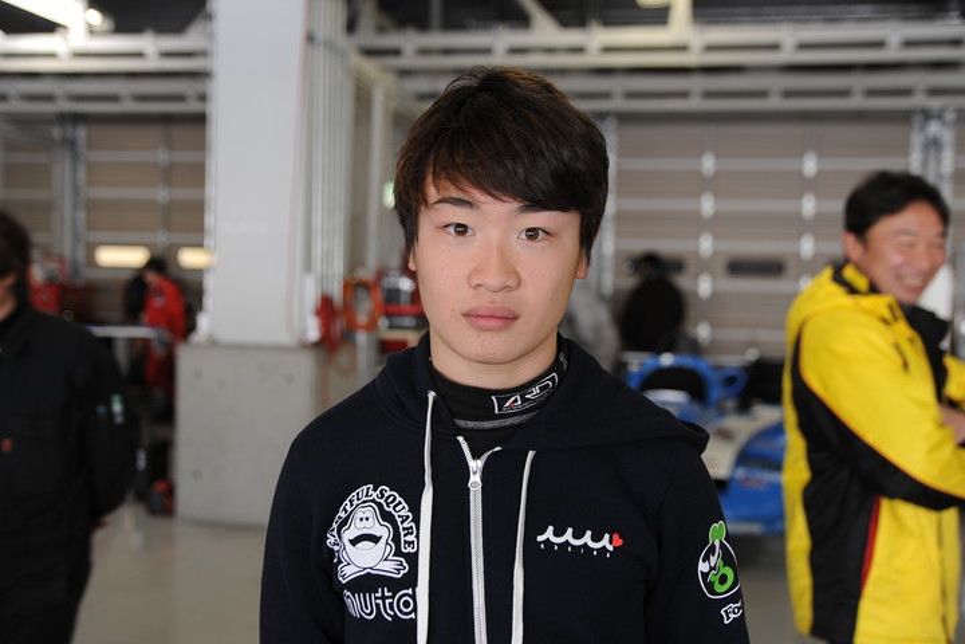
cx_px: 482
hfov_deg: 42.7
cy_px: 322
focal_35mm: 46
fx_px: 1233
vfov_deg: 29.2
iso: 200
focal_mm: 46
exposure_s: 1/45
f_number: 3.3
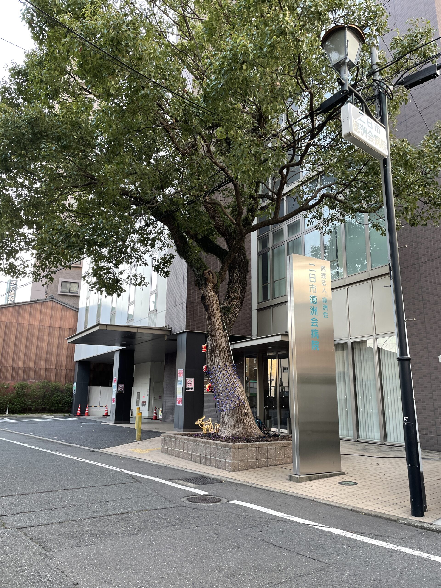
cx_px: 220
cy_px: 294
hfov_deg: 53.1
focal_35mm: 26
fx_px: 442
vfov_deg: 67.3
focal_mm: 4.2
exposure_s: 1/121
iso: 80
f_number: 1.6
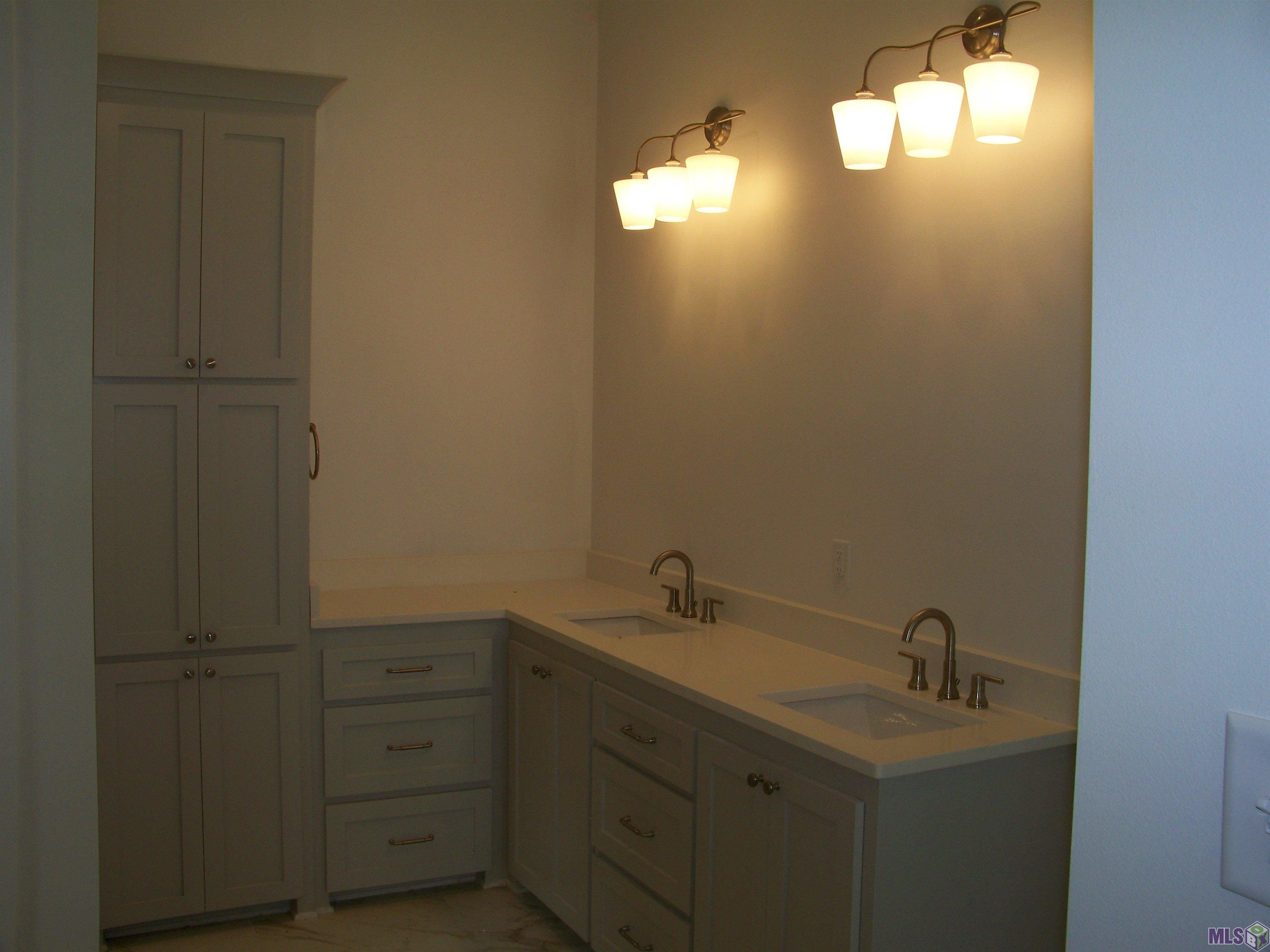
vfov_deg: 42.9
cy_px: 476
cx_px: 635
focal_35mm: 33
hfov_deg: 55.4
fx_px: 1211
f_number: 5.6
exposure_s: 1/30
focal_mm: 5.85
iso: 64
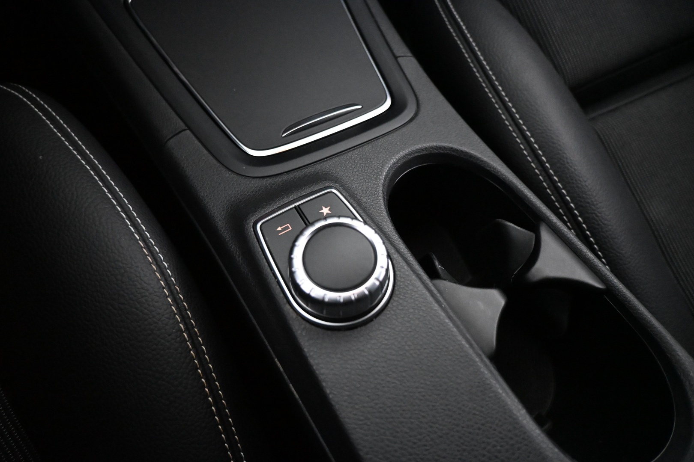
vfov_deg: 53.1
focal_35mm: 24
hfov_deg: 73.7
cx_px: 347
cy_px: 231
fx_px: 463
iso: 8000
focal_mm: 16
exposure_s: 1/60
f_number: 3.5
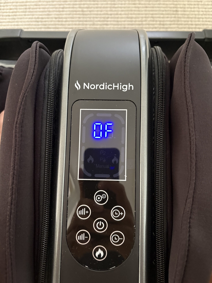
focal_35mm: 26
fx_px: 212
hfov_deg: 53.1
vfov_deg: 67.3
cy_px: 142
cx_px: 106
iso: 640
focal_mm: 5.96
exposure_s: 1/30
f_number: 1.6
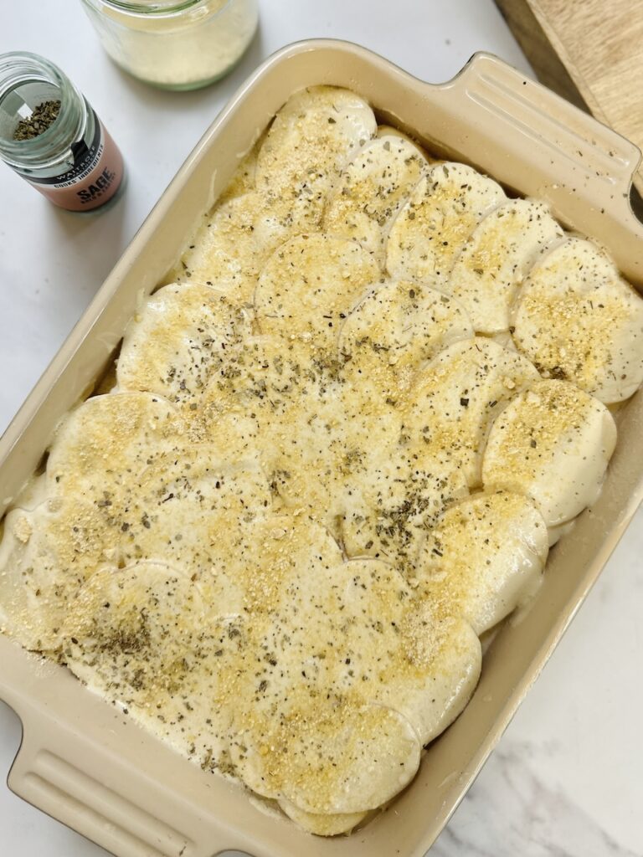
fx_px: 594
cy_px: 428
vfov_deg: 71.6
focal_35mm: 24
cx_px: 322
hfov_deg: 56.8
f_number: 1.78
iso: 200
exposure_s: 1/121
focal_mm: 6.86
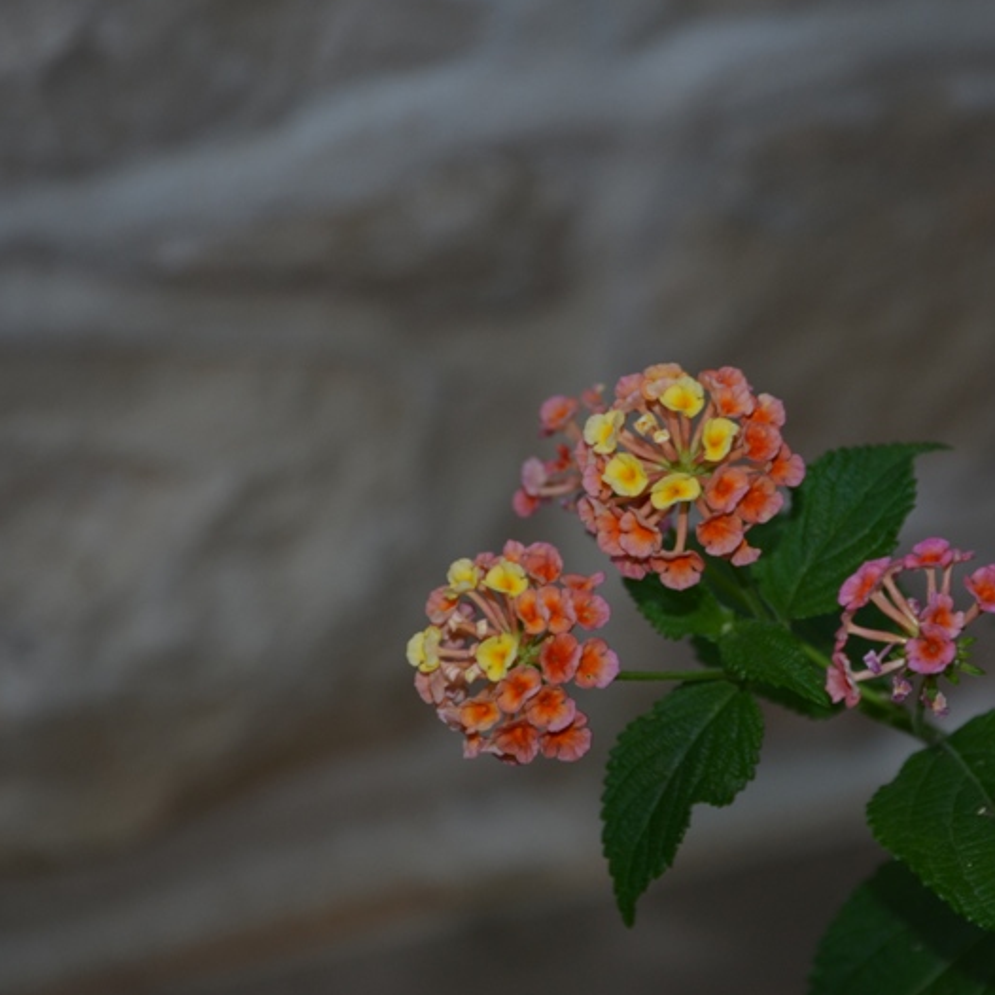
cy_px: 496
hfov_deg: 14.5
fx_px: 3902
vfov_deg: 14.5
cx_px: 715
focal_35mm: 120
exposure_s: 1/30
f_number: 5.6
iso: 200
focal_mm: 62
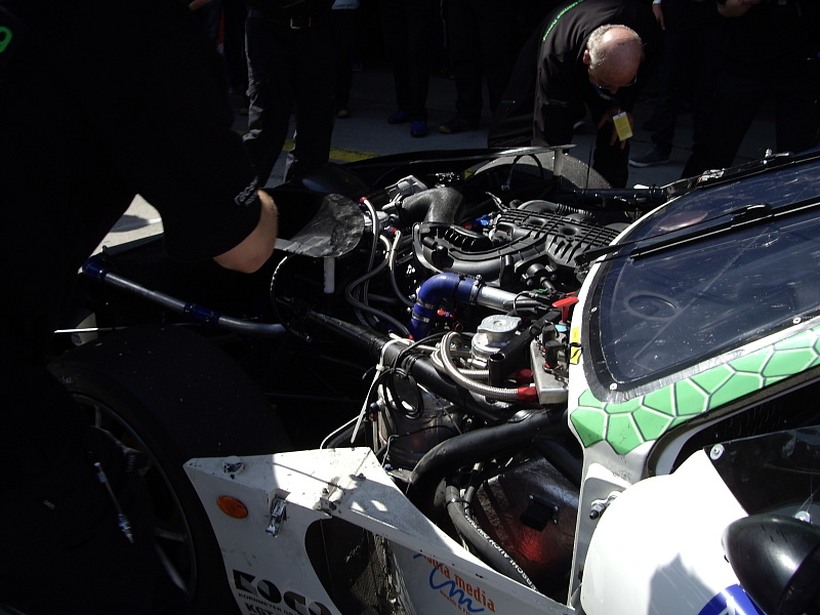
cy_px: 308
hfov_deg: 49.0
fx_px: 900
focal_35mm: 38
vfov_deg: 37.7
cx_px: 410
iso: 50
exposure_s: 1/200
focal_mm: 7.9
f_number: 5.6
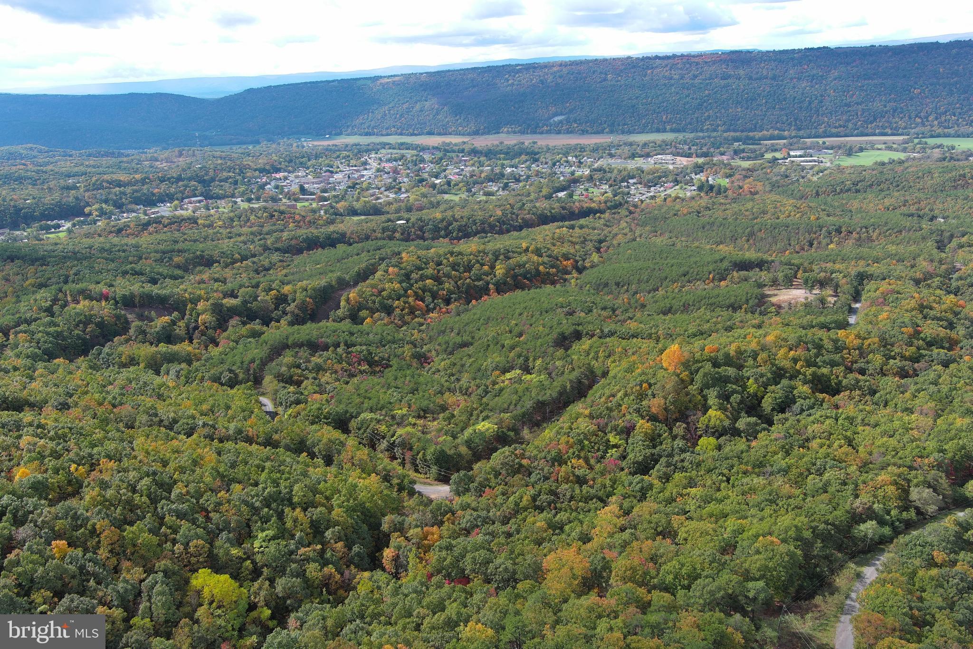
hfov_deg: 63.7
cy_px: 324
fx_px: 784
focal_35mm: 29
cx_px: 486
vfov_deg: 45.0
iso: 100
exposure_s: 1/532
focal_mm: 10.57
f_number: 2.8
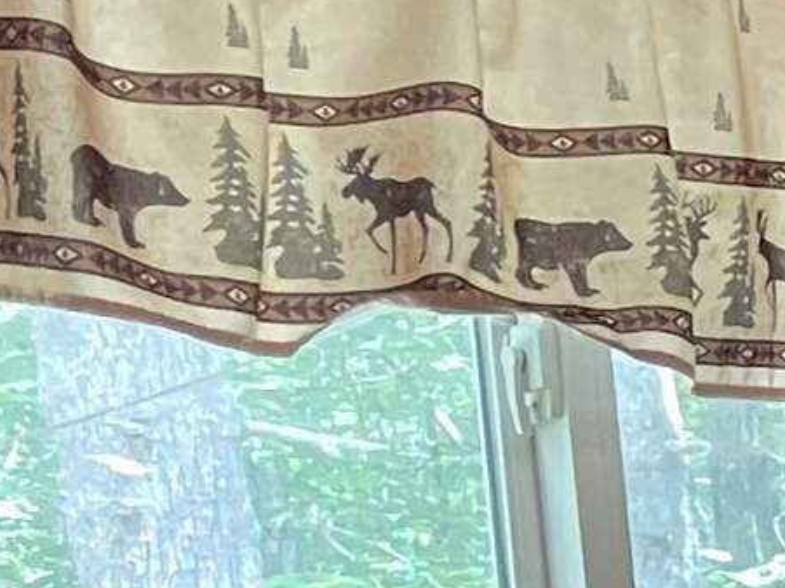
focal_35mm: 177
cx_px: 2362
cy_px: 1301
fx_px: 4013
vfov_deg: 7.9
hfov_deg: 9.0
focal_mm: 4.2
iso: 200
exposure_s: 1/60
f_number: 1.6
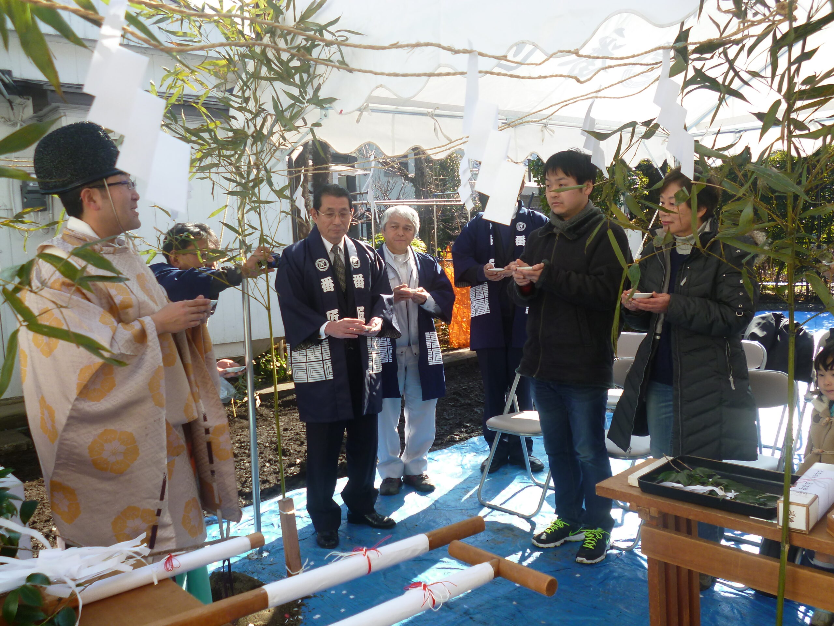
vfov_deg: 44.2
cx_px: 417
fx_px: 771
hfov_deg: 56.8
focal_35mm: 32
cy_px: 313
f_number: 2.9
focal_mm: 5.7
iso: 100
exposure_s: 1/320
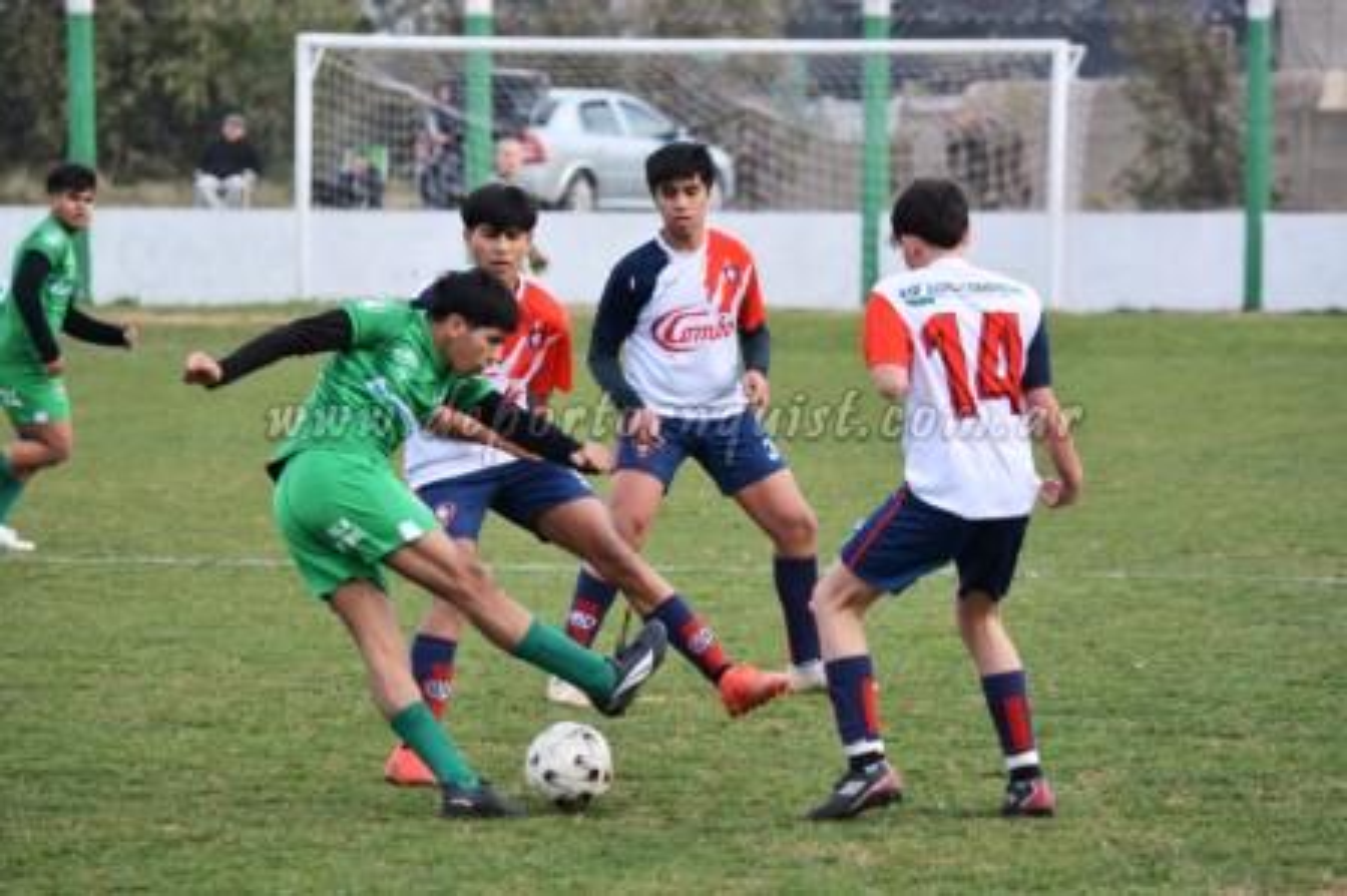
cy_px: 448
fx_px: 8693
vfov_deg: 5.9
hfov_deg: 8.9
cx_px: 674
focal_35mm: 232
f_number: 5
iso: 450
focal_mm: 155
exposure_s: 1/1000
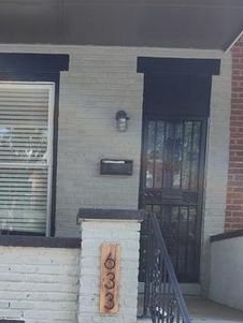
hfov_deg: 27.9
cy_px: 278
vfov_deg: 35.7
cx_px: 44
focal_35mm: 51
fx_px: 477
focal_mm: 5.56
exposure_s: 1/227
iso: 100
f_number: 1.8
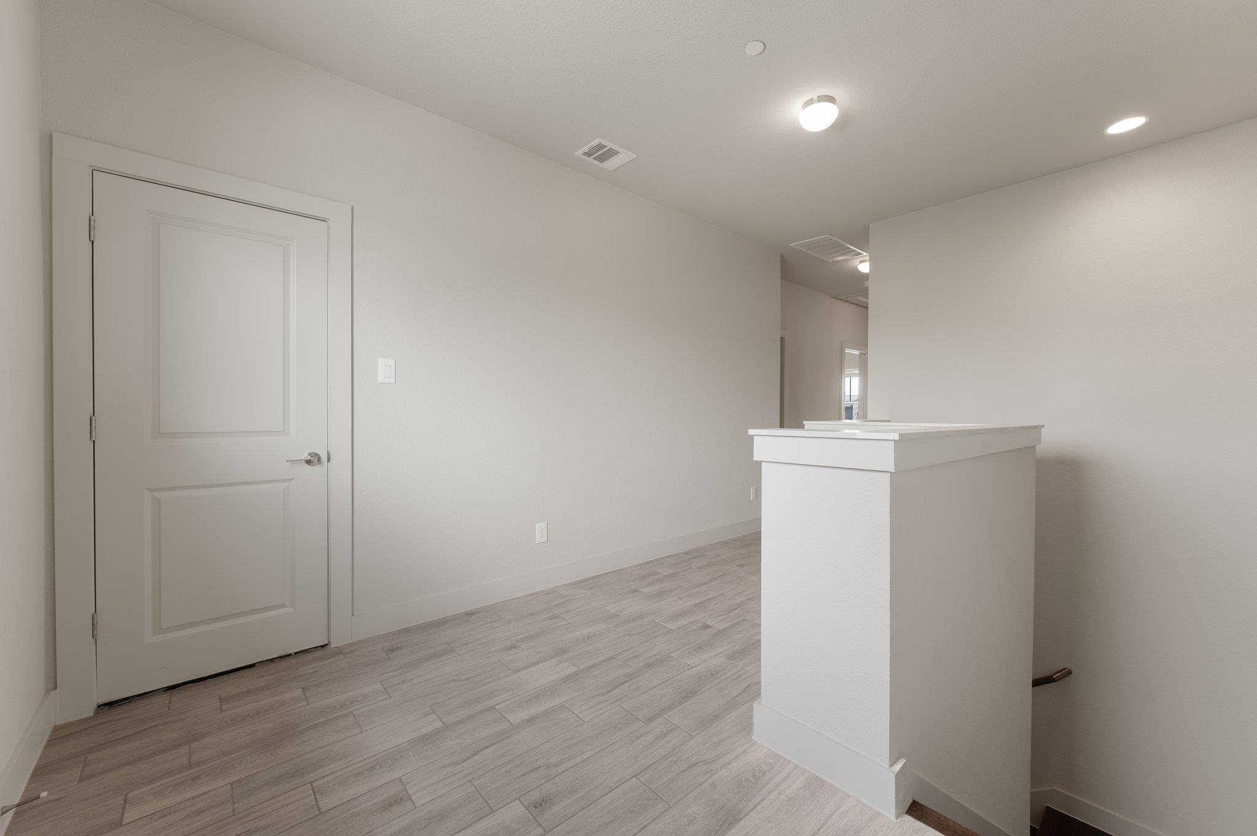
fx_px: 488
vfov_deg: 81.1
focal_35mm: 14
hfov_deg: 104.3
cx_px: 628
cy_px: 418
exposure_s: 1/3
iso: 100
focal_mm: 14
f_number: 8
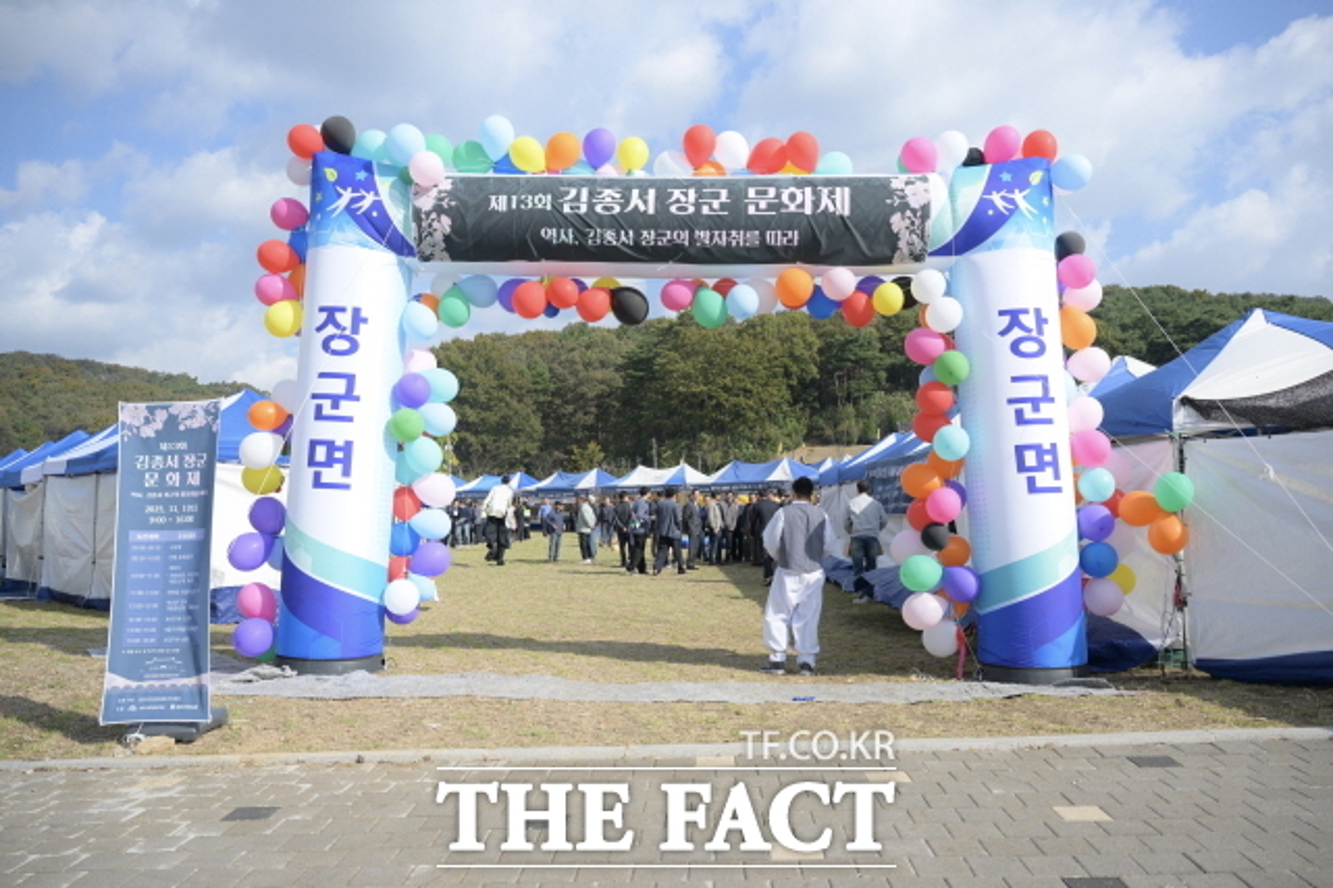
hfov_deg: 62.8
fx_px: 1092
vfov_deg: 44.3
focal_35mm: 30
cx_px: 666
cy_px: 444
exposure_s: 1/800
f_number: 5.6
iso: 200
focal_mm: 29.5
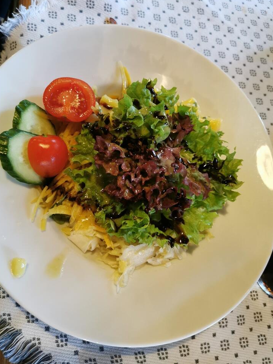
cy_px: 179
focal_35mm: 29
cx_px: 129
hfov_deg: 48.2
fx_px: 305
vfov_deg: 61.6
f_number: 1.8
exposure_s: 1/33.3
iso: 320
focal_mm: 5.58
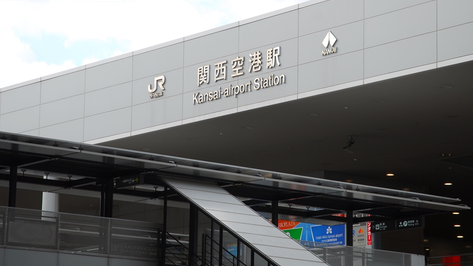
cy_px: 108
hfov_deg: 16.0
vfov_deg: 9.0
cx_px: 236
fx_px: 1687
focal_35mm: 135
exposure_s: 1/200
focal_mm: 85
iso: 100
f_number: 5.6
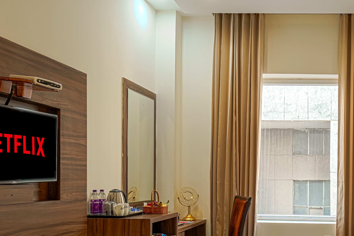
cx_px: 324
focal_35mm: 44
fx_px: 433
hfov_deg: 40.8
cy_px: 184
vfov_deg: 29.9
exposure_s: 1/30
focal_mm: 19
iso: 640
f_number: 4
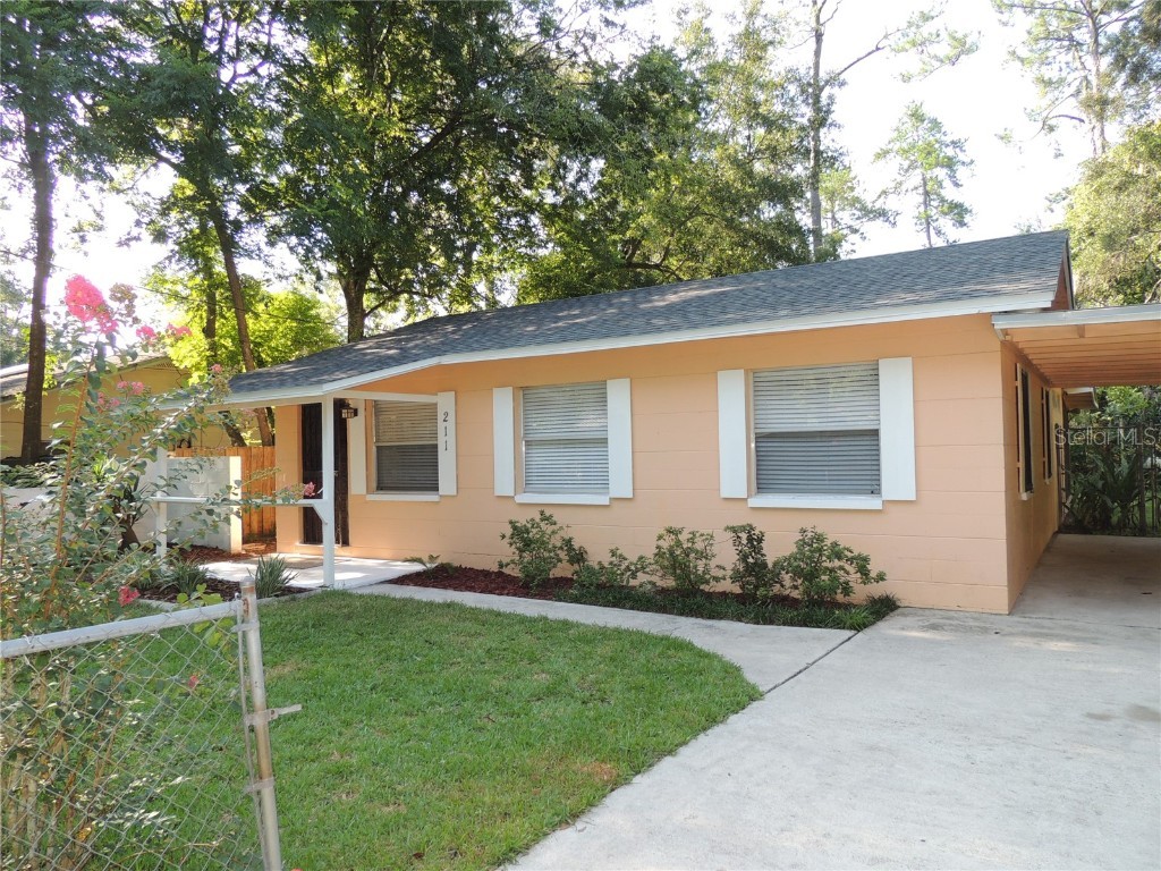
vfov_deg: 56.8
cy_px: 436
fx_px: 805
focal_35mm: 24
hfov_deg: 71.6
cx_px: 580
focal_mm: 4.3
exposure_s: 1/160
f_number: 3
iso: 100
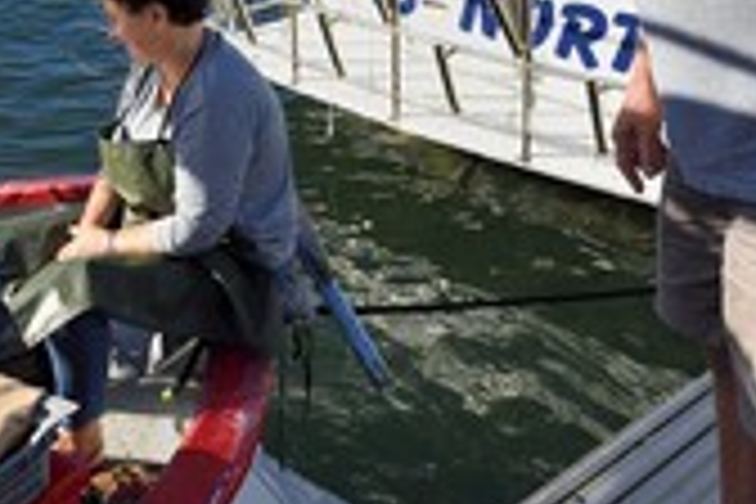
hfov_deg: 33.4
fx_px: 1260
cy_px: 14
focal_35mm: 60
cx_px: 356
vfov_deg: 21.9
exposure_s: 1/200
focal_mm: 24
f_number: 13
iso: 200
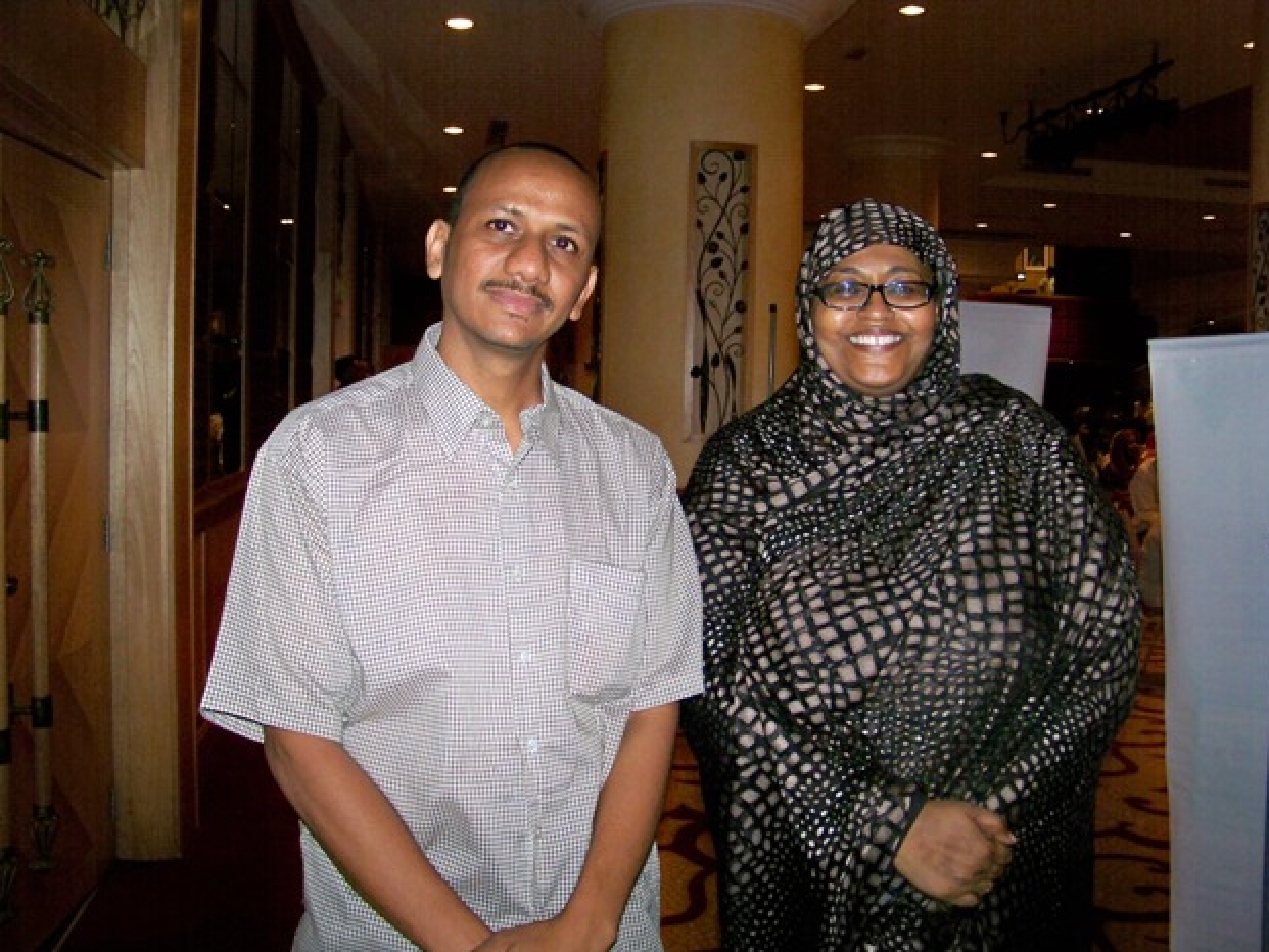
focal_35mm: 34
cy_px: 476
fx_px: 1247
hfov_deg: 53.9
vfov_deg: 41.8
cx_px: 621
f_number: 2.8
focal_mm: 5.85
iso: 200
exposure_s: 1/30
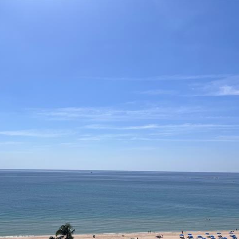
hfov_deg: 42.9
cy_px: 148
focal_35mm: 38
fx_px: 297
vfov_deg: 43.6
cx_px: 69
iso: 50
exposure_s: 1/11364
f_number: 1.5
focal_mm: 5.7
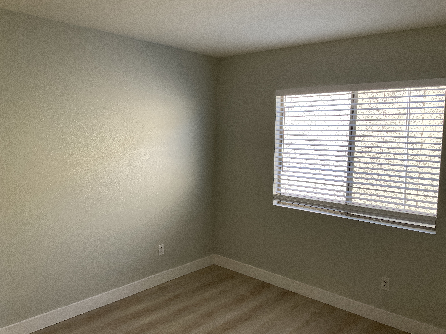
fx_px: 374
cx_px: 223
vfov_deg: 48.2
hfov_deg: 61.7
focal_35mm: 29
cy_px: 167
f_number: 1.8
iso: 32
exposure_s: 1/122
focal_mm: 3
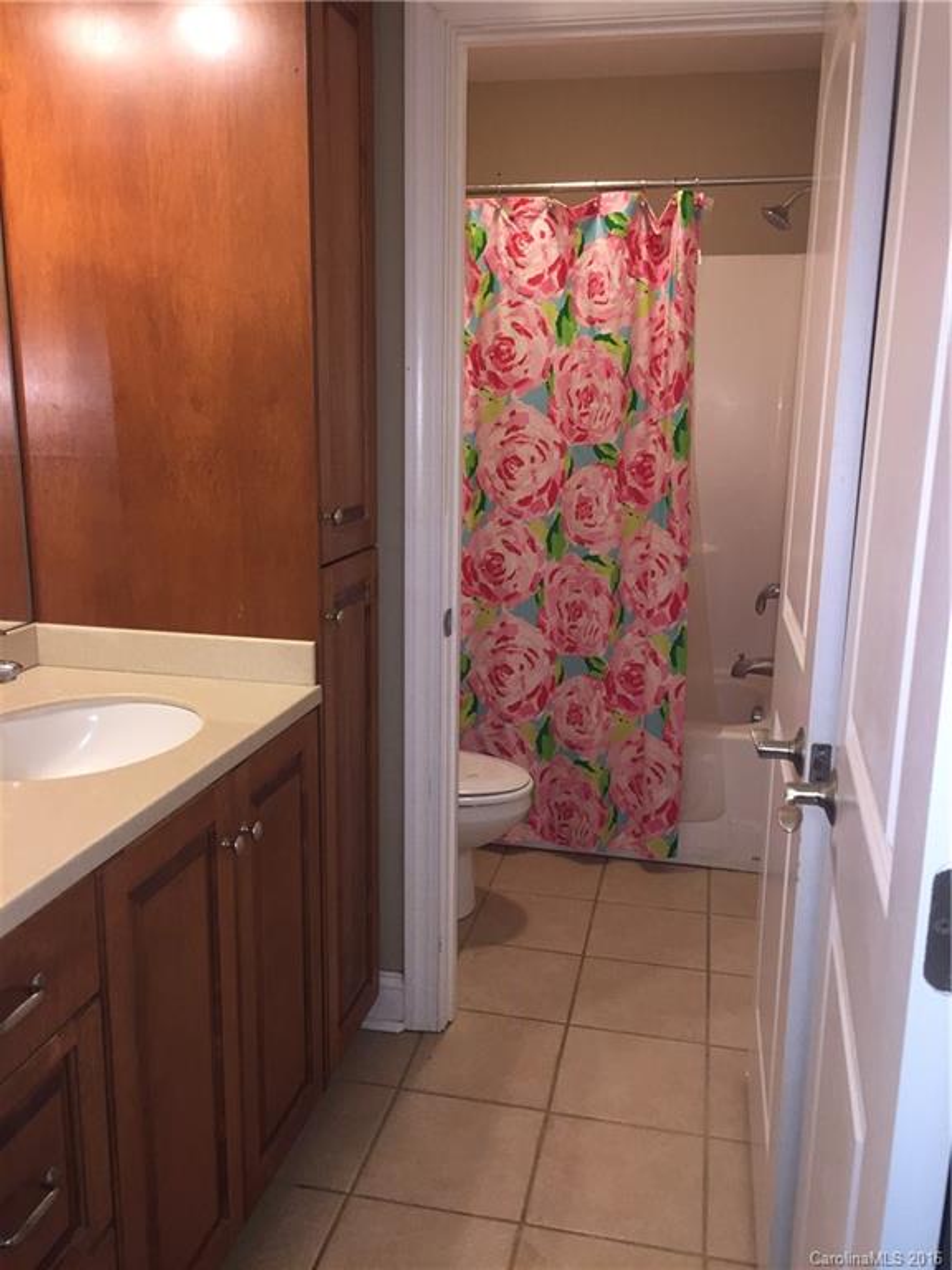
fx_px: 1063
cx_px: 476
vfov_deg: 61.7
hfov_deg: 48.2
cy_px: 635
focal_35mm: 29
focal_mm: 4.15
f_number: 2.2
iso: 160
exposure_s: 1/30
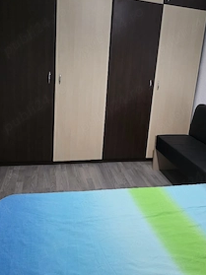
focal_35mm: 33
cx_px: 131
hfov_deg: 42.5
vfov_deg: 55.2
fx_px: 262
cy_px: 120
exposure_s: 1/101
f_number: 1.7
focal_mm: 6.3
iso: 1000
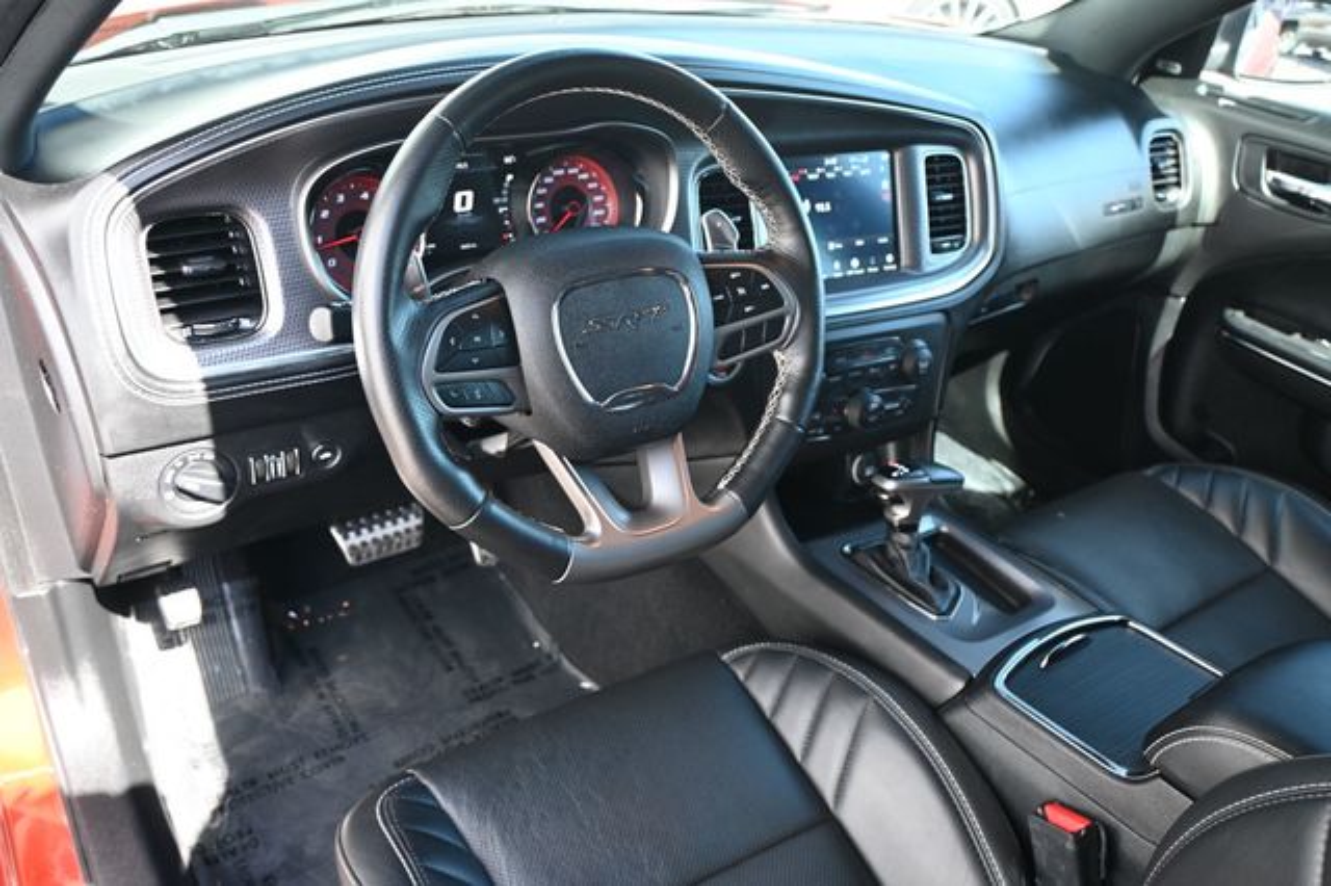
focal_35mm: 29
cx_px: 666
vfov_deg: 44.6
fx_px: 1081
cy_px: 443
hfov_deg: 63.2
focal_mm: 19.5
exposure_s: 1/125
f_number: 3.8
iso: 720
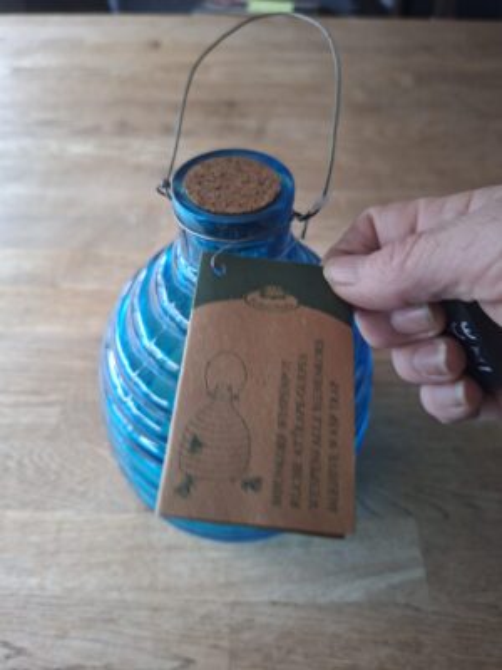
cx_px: 251
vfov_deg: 73.9
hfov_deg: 58.9
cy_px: 335
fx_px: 445
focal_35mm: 23
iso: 320
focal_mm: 5.54
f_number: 1.8
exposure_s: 1/25
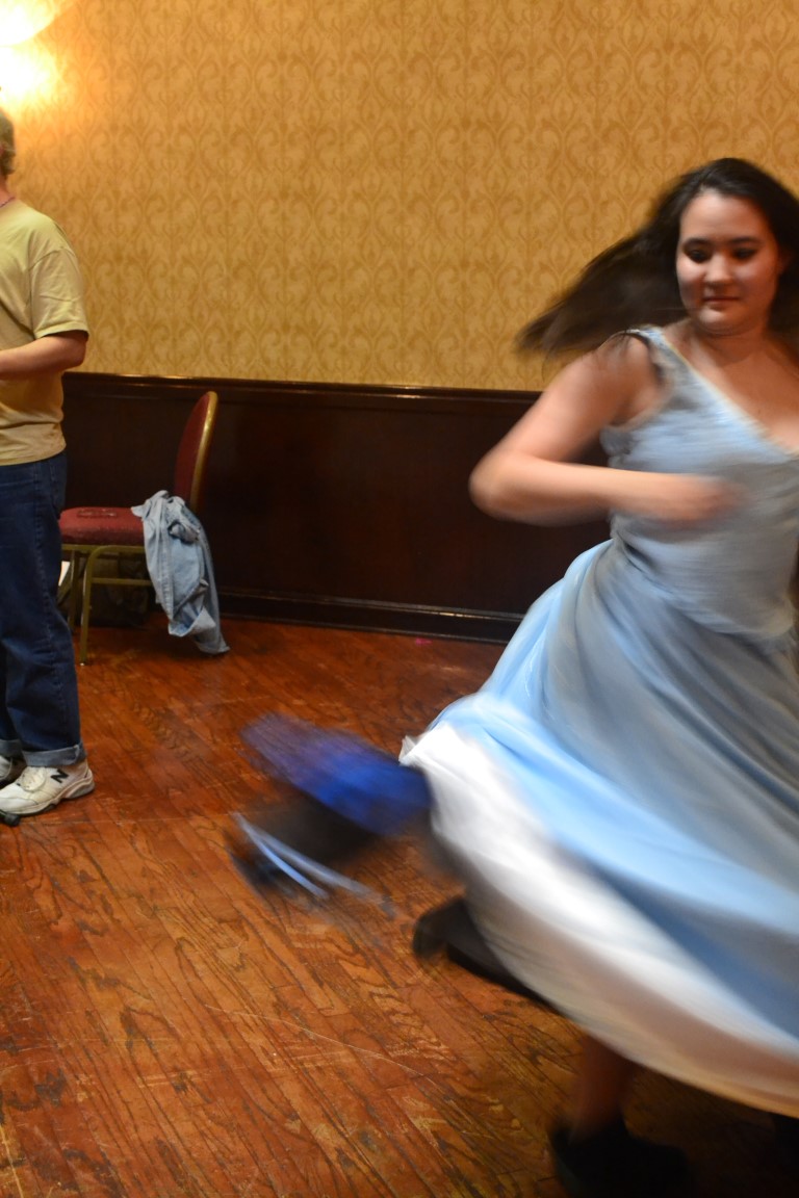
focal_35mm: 51
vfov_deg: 38.9
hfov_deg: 26.5
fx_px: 1698
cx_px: 400
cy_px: 599
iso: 3200
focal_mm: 34
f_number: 5
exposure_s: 1/25
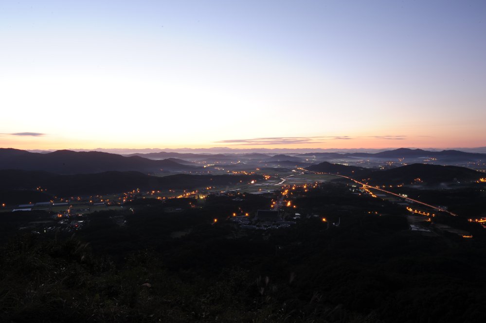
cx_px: 243
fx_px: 324
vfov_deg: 53.1
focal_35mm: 24
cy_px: 162
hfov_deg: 73.8
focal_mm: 24
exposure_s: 120
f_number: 22
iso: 200
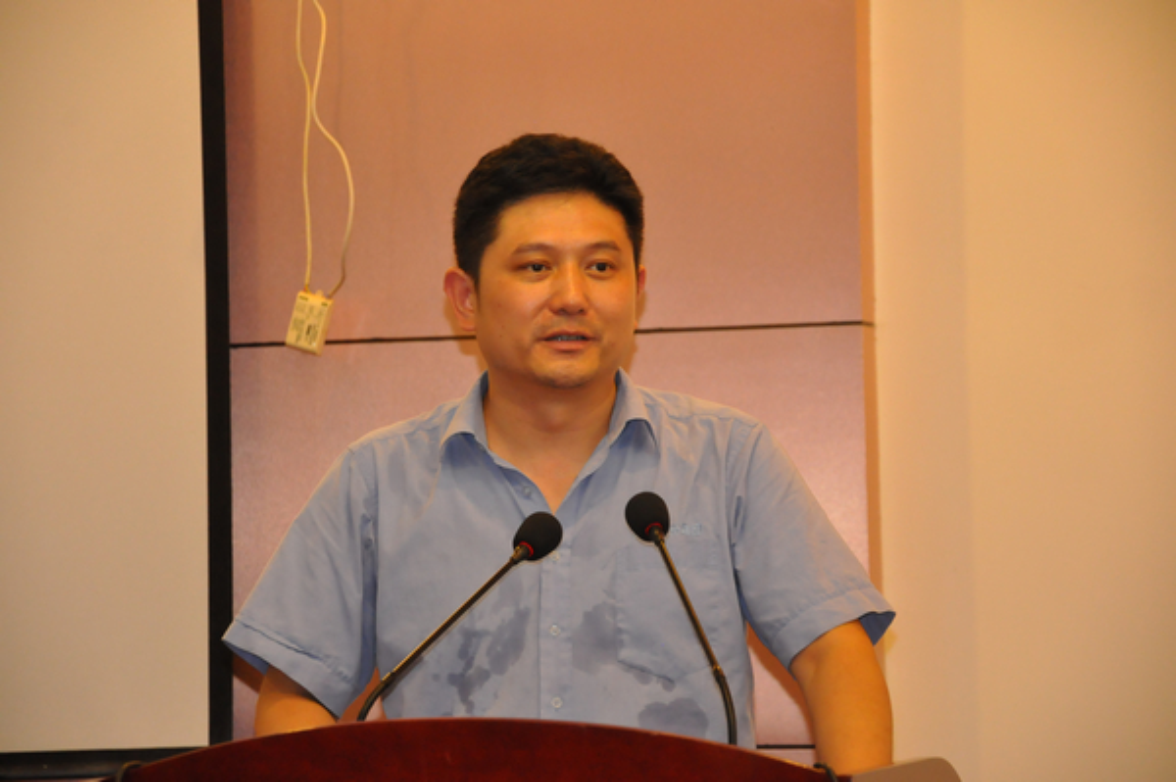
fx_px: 5141
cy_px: 391
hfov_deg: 13.1
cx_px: 588
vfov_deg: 8.7
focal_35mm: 158
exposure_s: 1/60
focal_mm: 105
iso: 2000
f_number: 5.6
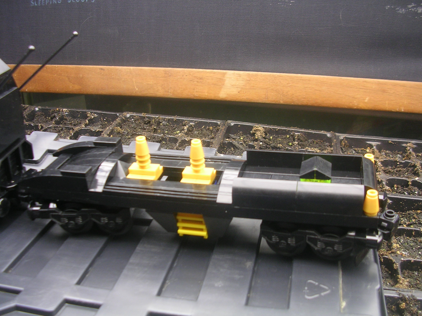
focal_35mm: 38
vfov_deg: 37.7
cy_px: 158
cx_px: 211
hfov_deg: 49.0
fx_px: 463
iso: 50
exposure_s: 1/50.5
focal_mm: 5.8
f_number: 2.8
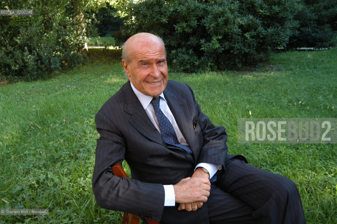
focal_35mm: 30
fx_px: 281
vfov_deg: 43.5
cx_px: 168
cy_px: 112
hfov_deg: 62.0
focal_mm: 20
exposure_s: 1/100
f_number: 5.6
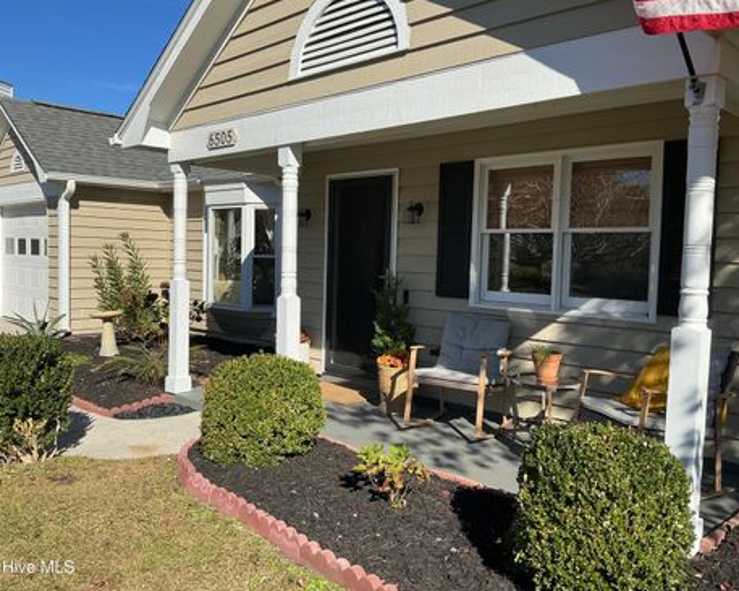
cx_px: 349
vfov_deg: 47.1
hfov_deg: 57.2
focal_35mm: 31
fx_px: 678
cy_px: 291
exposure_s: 1/2141
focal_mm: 3
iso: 25
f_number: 1.8
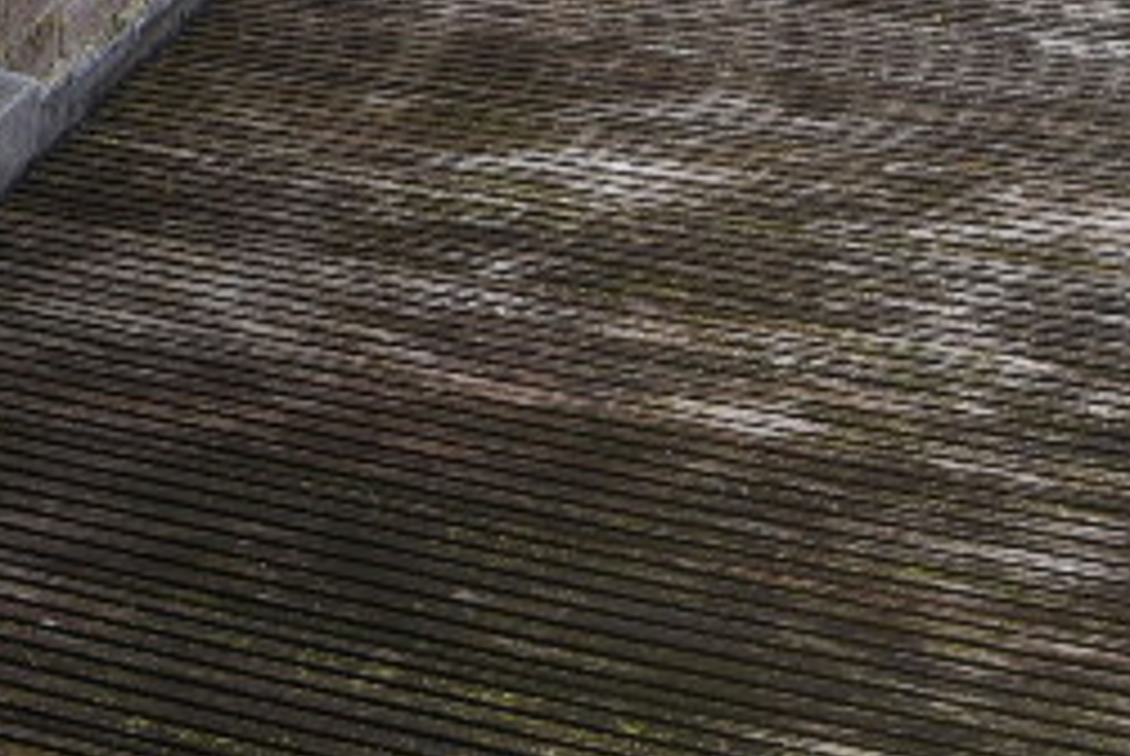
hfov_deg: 17.6
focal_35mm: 103
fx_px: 3237
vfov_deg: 10.6
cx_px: -601
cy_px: -1278
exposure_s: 1/160
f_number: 6.3
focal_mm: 16
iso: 100
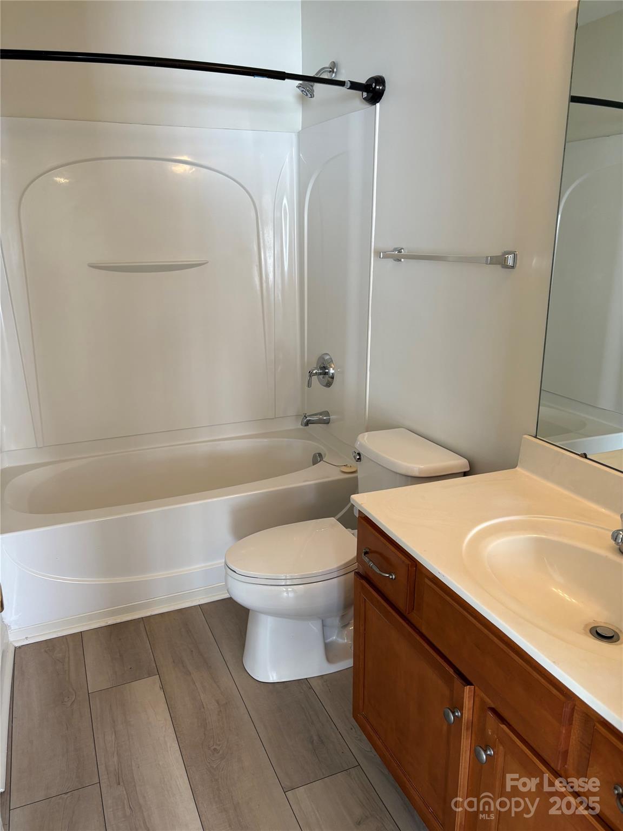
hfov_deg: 53.1
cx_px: 312
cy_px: 416
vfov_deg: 67.3
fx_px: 624
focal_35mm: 26
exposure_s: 1/60
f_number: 1.6
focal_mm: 5.96
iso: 80
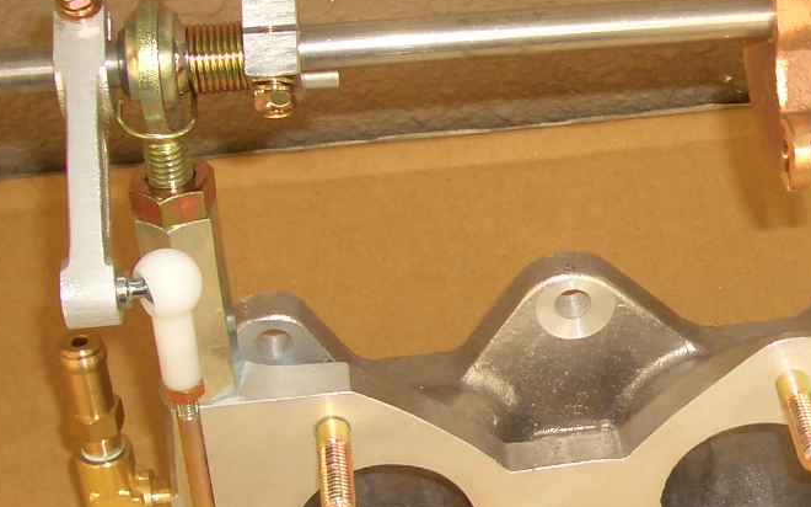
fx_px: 1989
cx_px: 827
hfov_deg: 22.1
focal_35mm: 90
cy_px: 306
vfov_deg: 14.5
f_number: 2.6
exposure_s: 1/60
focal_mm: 5.8
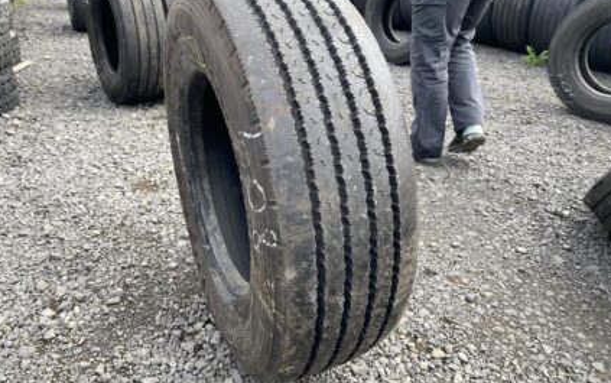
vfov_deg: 44.6
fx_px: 467
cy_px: 180
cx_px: 306
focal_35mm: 28
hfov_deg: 66.4
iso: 32
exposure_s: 1/352
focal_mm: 4.25
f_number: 1.8
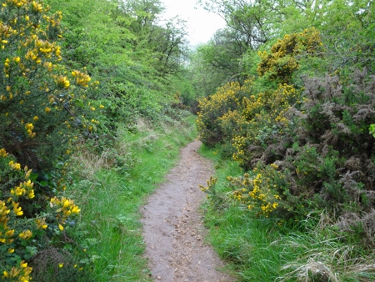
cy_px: 141
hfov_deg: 55.3
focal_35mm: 33
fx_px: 358
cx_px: 188
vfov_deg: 43.0
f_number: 4
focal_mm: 5.61
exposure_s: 1/50
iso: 80
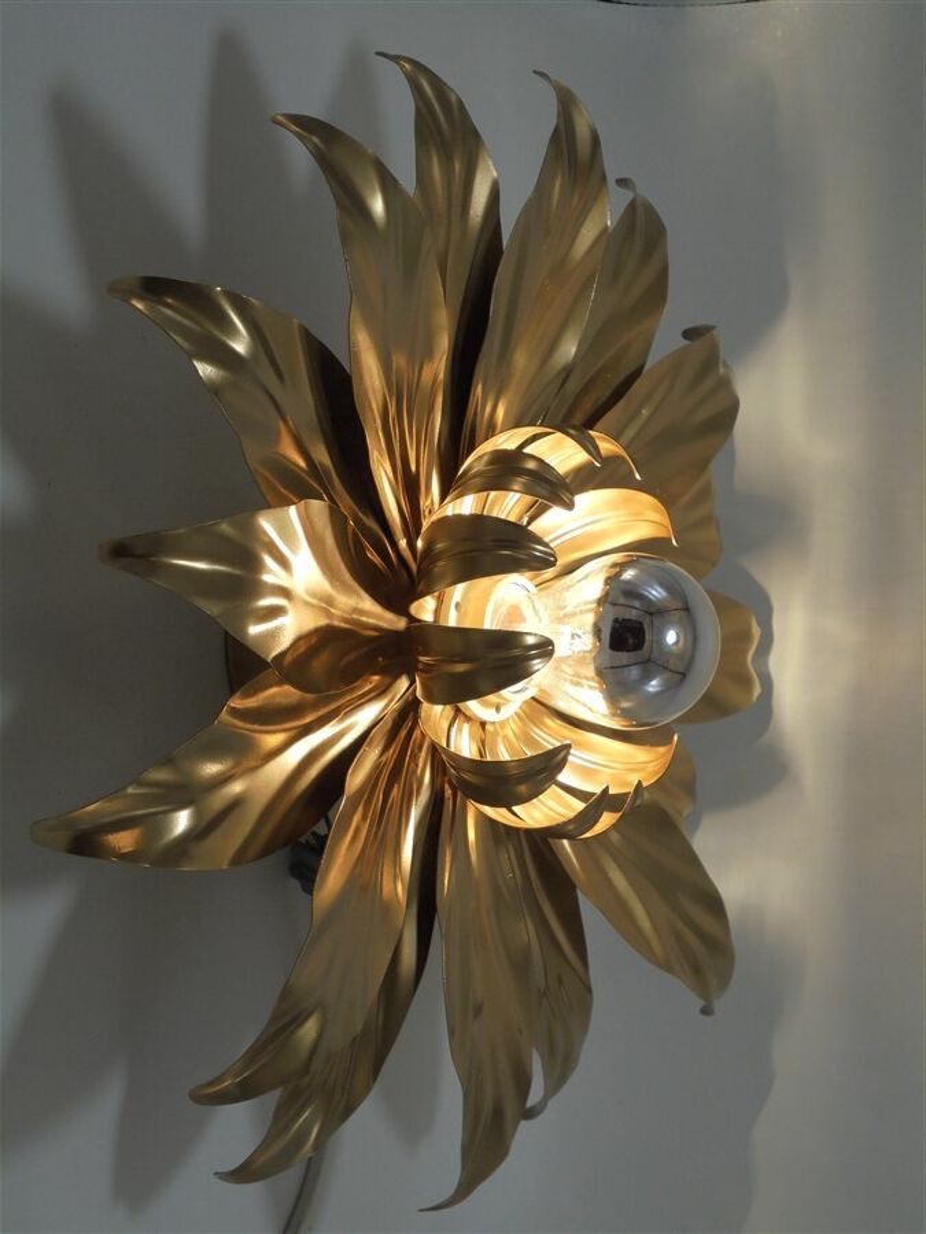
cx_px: 463
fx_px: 1748
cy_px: 617
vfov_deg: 38.9
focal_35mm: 49
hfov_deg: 29.7
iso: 100
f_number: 4.8
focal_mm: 8.9
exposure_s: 1/100
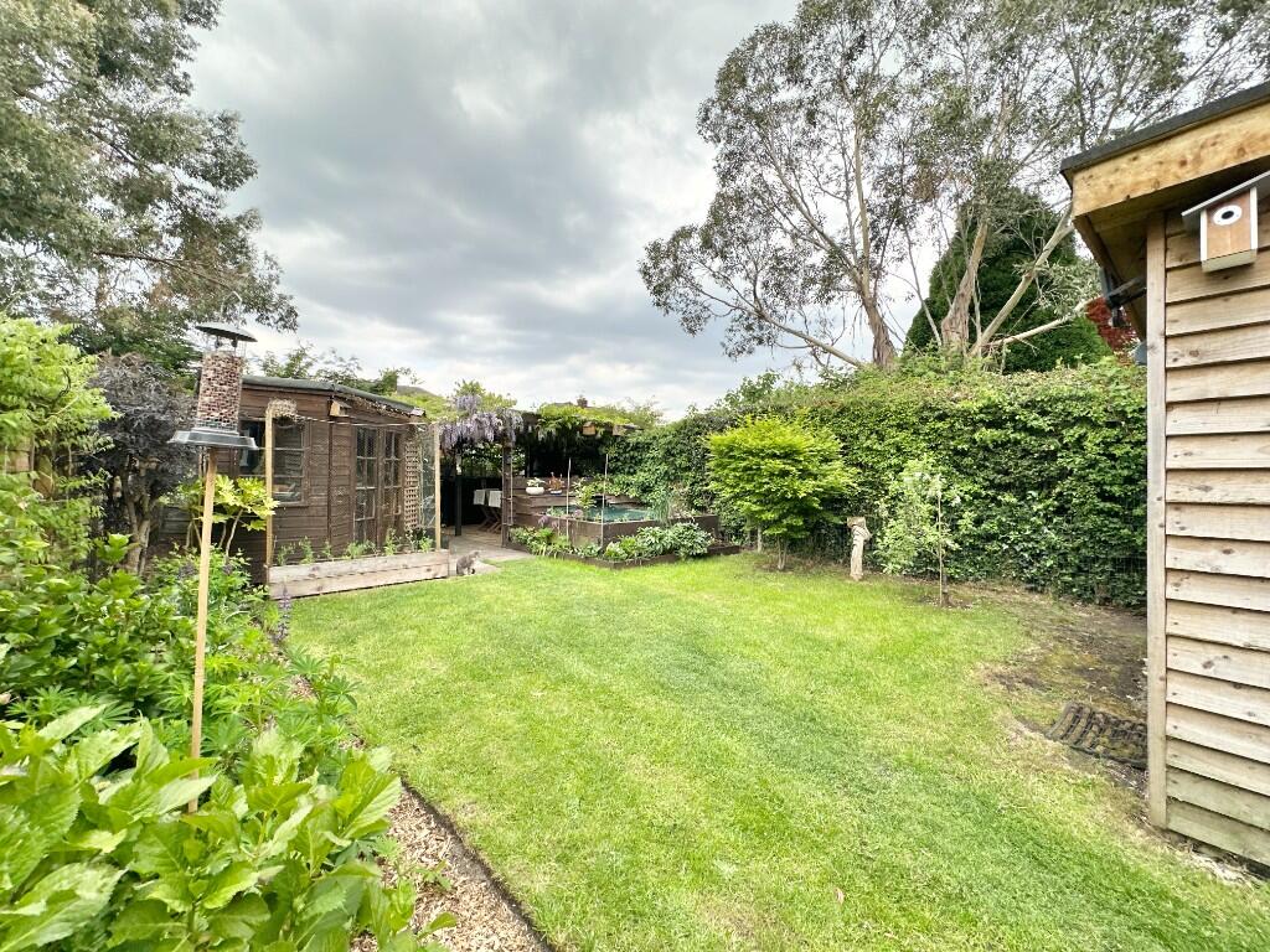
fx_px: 514
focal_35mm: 14
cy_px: 476
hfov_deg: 102.1
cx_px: 635
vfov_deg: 85.7
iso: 40
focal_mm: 2.22
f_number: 2.2
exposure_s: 1/506
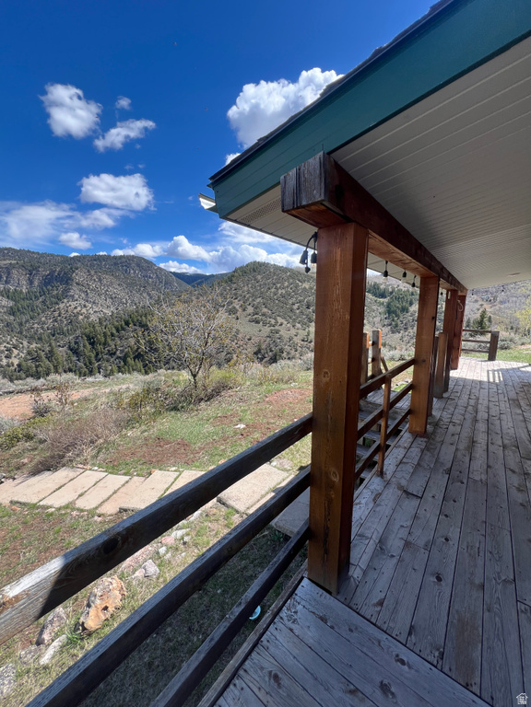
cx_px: 266
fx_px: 266
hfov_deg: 89.9
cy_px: 354
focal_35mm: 13
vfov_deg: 106.2
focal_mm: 1.57
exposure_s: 1/742
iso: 32
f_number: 1.8
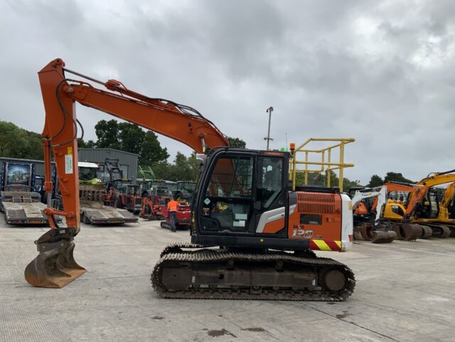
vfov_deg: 48.2
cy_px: 171
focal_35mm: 29
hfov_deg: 61.7
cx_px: 228
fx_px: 381
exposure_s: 1/2058
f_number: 1.8
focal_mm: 3
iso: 16
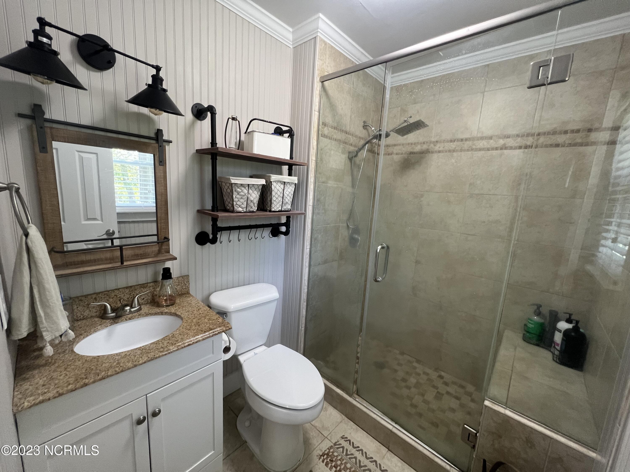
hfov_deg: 106.2
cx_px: 315
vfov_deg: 89.9
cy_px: 236
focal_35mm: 13
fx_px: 237
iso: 250
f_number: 1.8
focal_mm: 1.57
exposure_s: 1/99
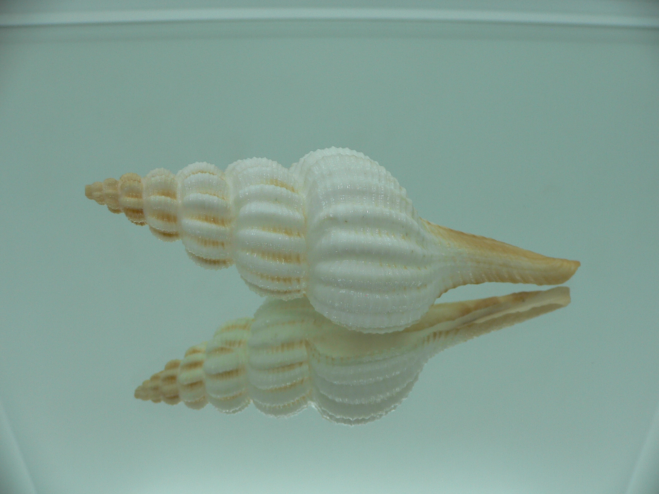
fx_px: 666
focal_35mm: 35
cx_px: 330
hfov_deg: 52.6
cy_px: 247
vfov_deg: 40.7
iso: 80
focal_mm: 4.6
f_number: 2.8
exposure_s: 1/80
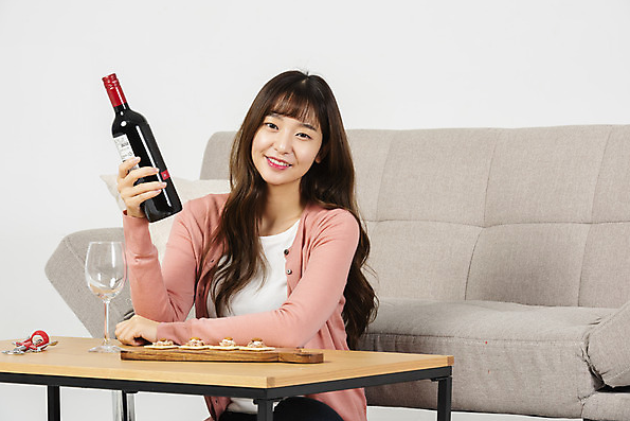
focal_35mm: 141
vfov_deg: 9.7
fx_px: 2468
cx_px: 314
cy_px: 210
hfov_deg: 14.5
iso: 100
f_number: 11
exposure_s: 1/125
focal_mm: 140
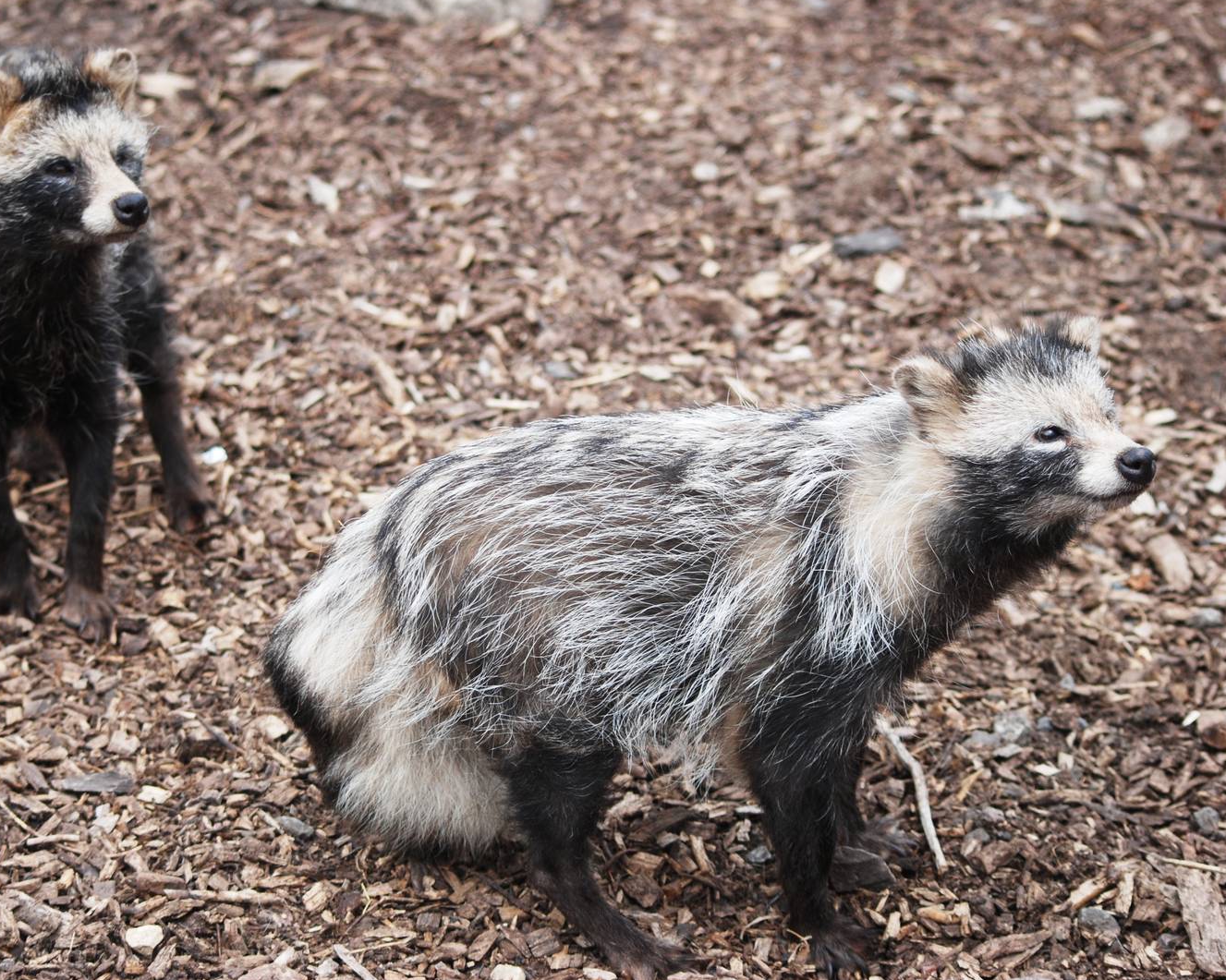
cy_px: 487
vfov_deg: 13.0
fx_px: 4317
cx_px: 524
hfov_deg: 16.2
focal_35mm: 119
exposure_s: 1/400
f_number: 5
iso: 200
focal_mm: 70
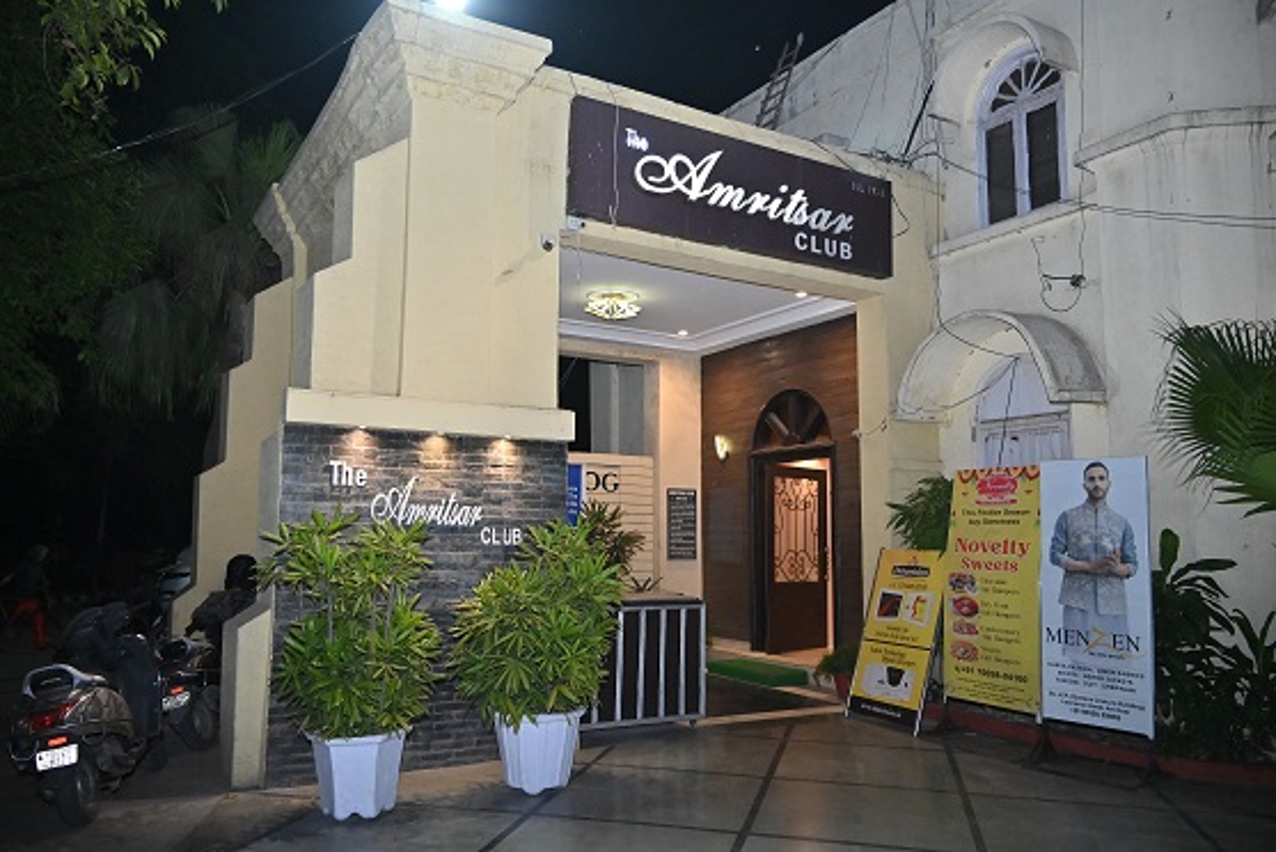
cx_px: 638
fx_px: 957
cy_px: 426
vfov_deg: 48.0
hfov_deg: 67.4
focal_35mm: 27
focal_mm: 18
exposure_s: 1/125
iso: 1600
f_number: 3.5
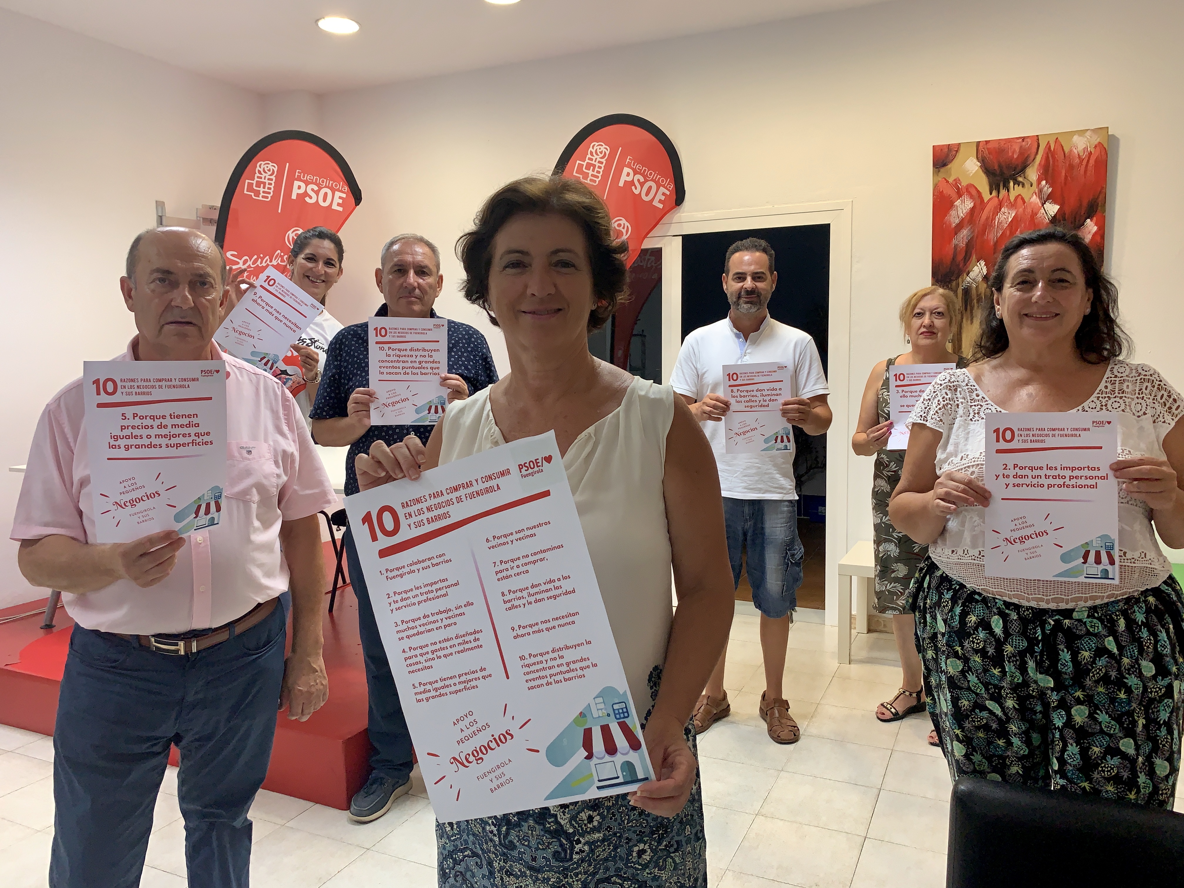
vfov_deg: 53.1
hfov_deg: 67.3
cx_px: 592
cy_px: 444
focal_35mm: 26
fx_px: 889
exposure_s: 1/50
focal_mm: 4.25
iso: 125
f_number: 1.8
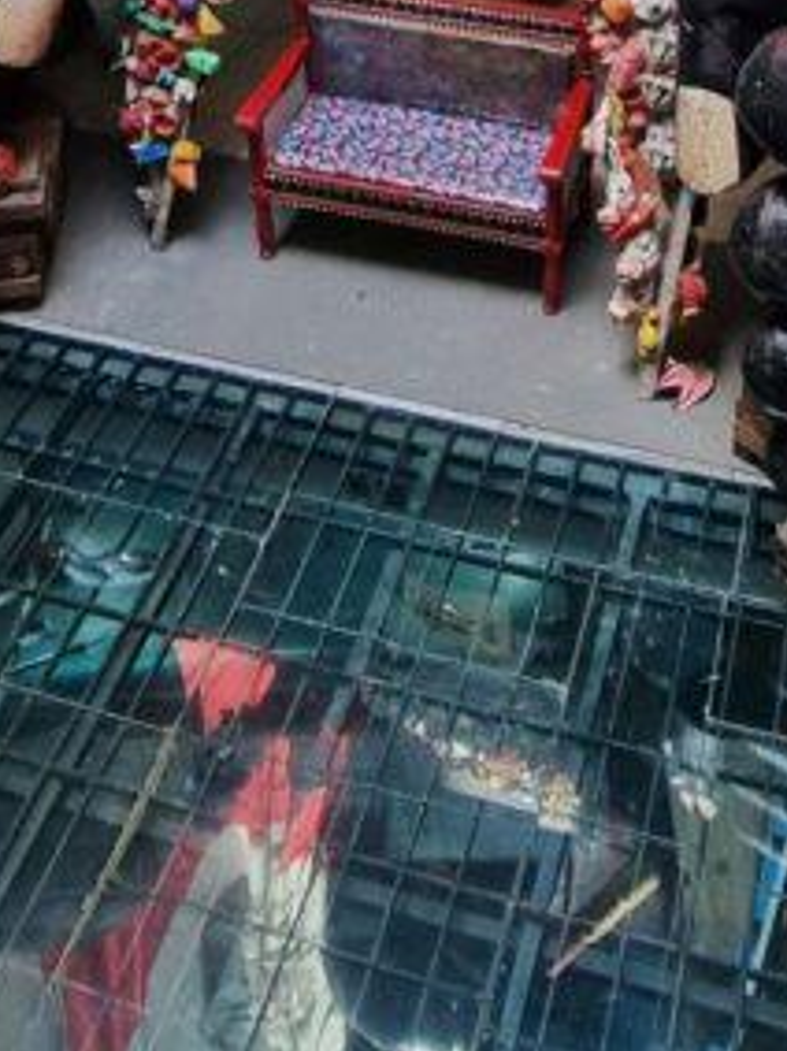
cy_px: -368
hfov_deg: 30.4
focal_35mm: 47
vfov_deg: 30.4
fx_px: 1426
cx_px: 575
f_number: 2.2
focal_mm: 2.2
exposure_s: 1/100
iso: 64
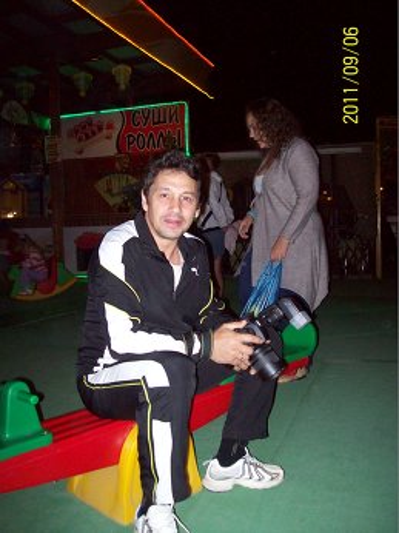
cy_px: 266
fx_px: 554
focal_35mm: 36
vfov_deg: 51.4
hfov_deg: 39.6
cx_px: 200
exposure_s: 1/64
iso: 200
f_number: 2.7
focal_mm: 6
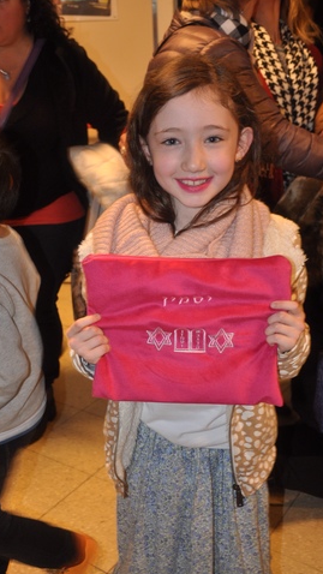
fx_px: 624
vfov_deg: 49.4
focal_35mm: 41
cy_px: 287
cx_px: 171
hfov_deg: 29.0
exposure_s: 1/30
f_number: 4
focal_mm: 26
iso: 800
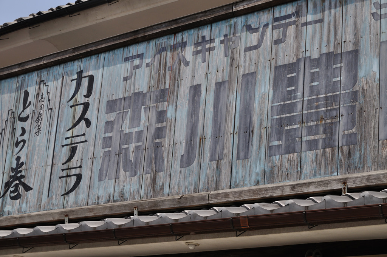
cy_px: 128
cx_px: 194
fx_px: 886
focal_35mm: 82
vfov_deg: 16.5
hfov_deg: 24.6
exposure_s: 1/640
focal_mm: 55
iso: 200
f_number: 8
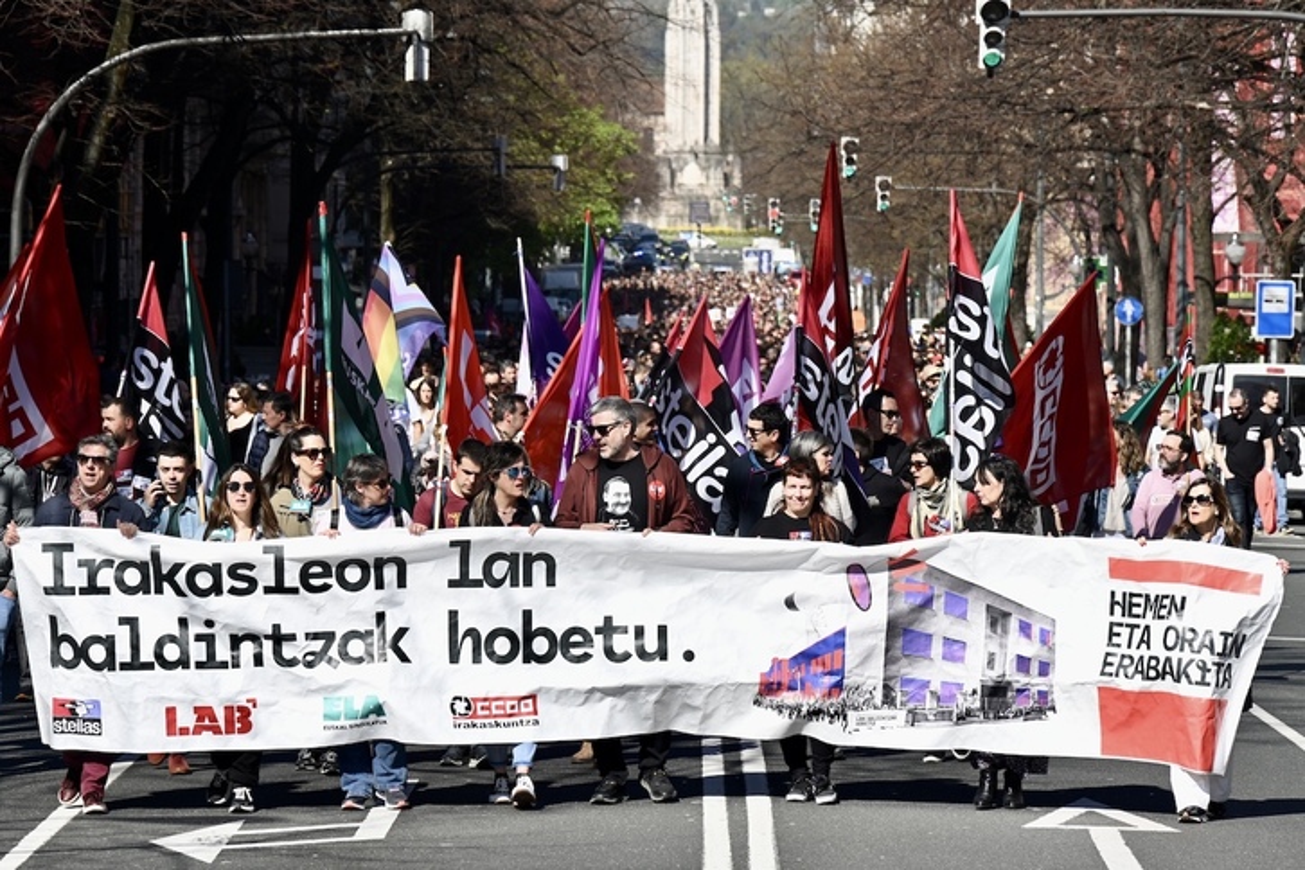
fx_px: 6524
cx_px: 652
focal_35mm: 180
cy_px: 435
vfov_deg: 7.6
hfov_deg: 11.4
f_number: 10
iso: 125
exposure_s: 1/200
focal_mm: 180
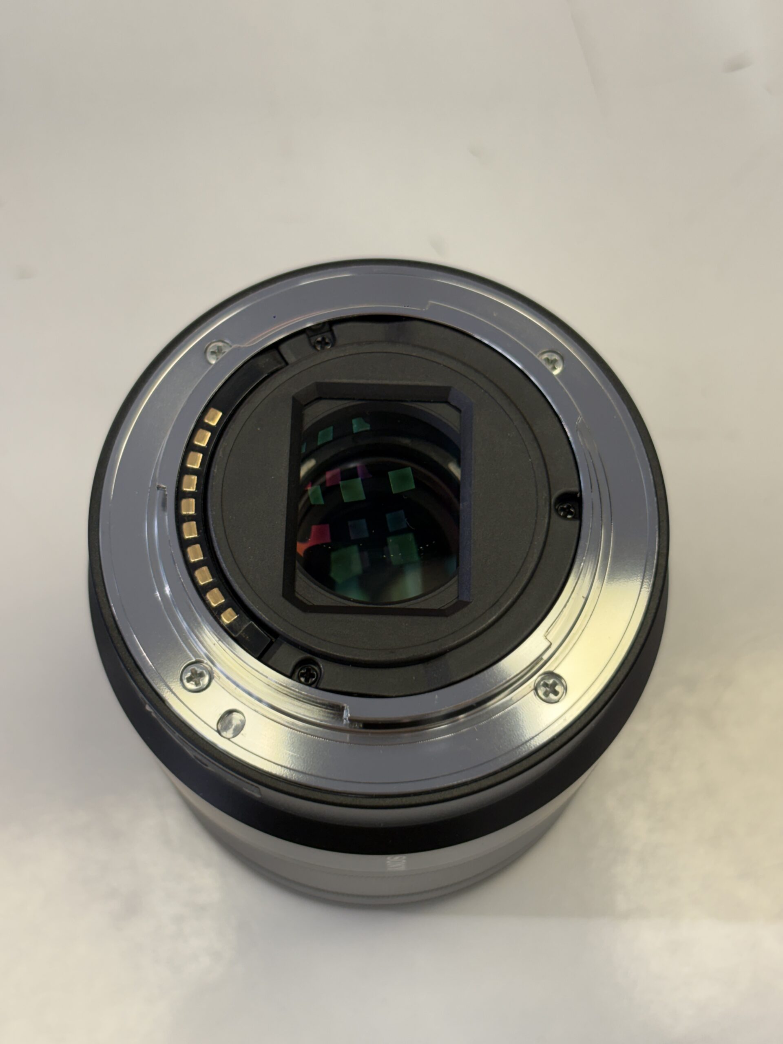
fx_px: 1568
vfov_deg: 36.8
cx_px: 392
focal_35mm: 52
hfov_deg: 28.0
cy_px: 522
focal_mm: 5.96
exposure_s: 1/50
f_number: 1.6
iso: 25
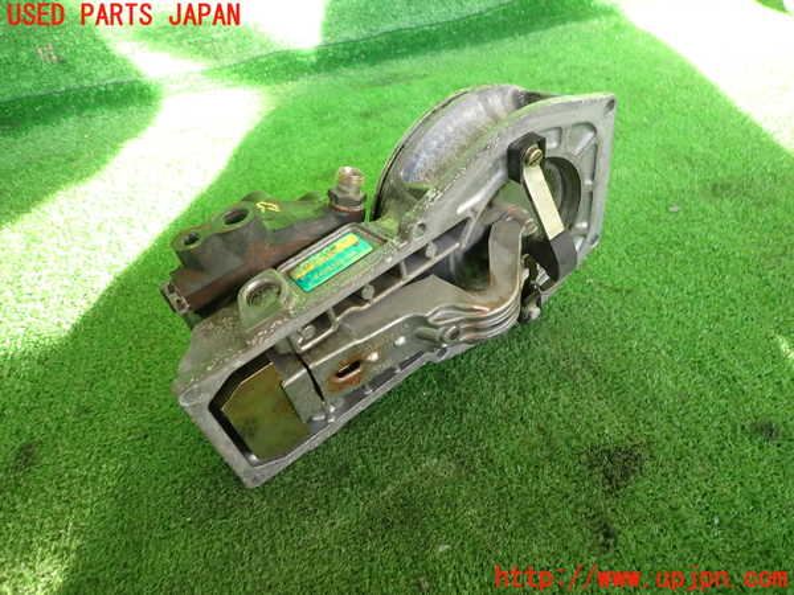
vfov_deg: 54.9
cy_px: 298
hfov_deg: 69.4
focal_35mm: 25
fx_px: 573
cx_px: 397
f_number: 2
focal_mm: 4.5
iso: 100
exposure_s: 1/60
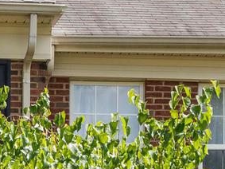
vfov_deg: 6.7
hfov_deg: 8.6
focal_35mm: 223
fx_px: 1449
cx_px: -161
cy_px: 118
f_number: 8
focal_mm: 32
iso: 400
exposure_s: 1/160
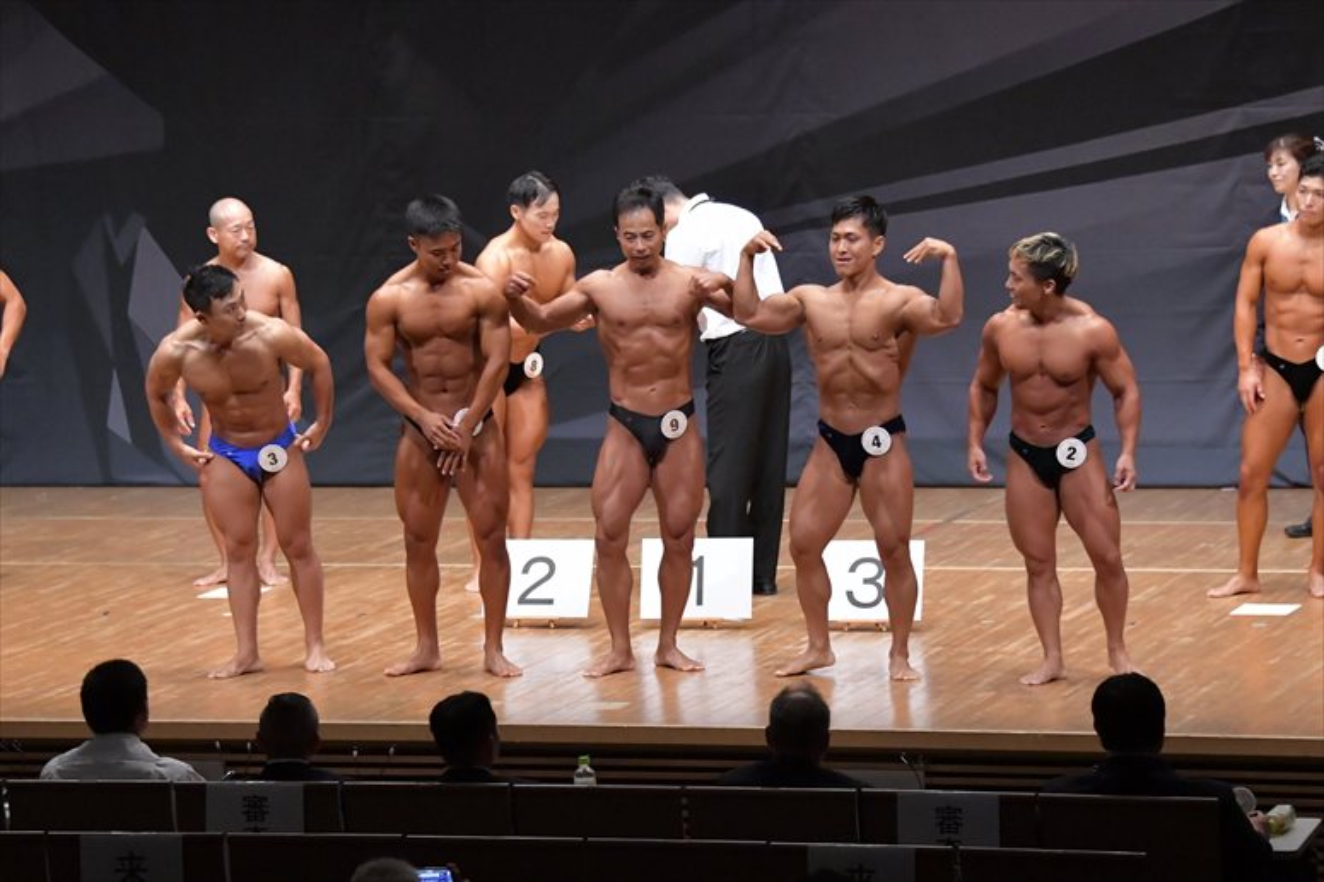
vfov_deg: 8.2
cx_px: 662
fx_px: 6176
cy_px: 441
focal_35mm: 168
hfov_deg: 12.2
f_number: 5.6
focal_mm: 112
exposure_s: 1/400
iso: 8000
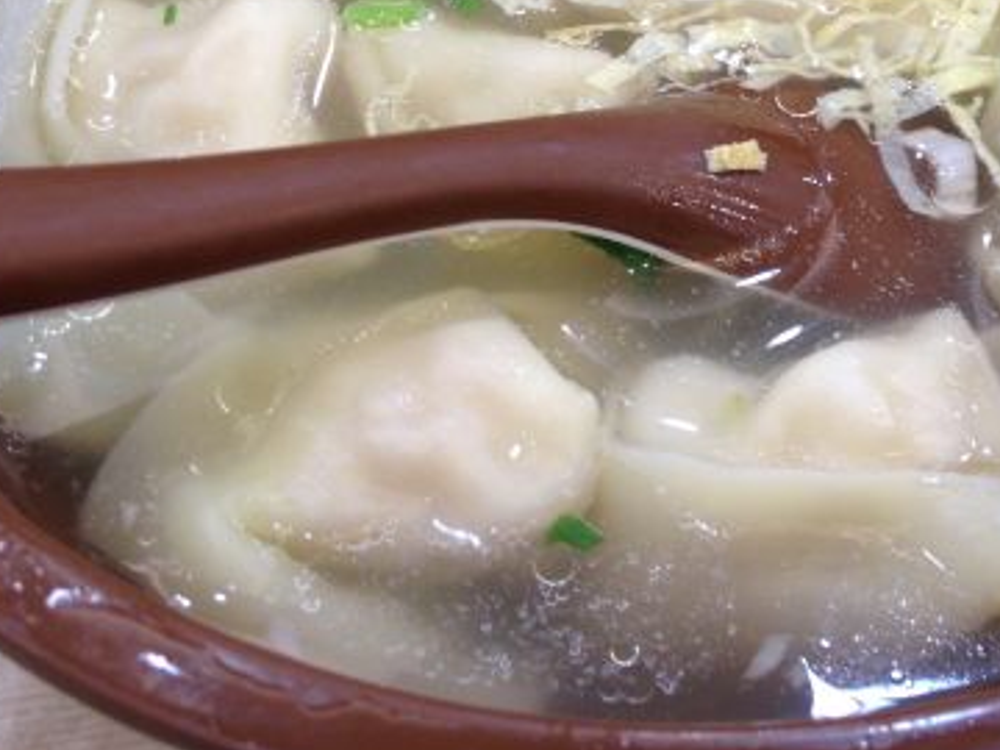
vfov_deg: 21.3
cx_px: 753
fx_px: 1964
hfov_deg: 28.1
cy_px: 115
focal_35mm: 68
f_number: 2.4
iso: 50
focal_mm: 4.28
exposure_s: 1/24
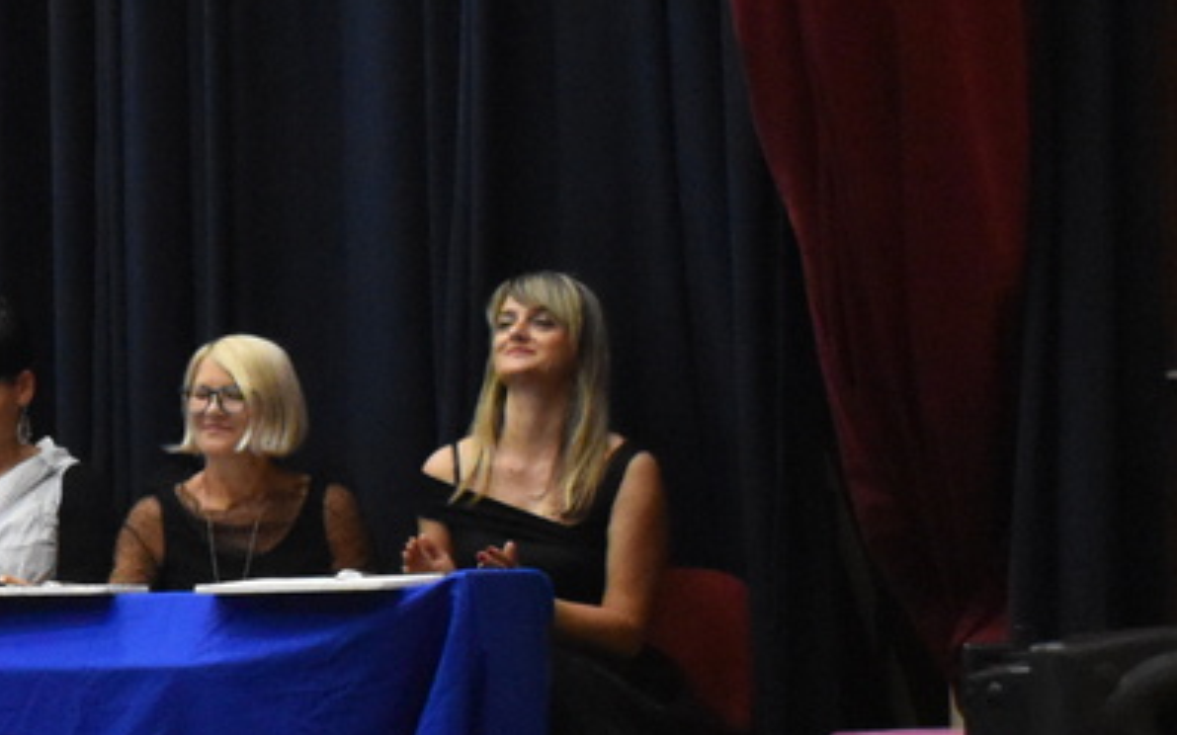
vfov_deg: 8.7
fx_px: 4811
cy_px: 504
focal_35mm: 150
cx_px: -987
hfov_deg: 12.6
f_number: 4.2
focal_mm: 26
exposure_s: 1/250
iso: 3200
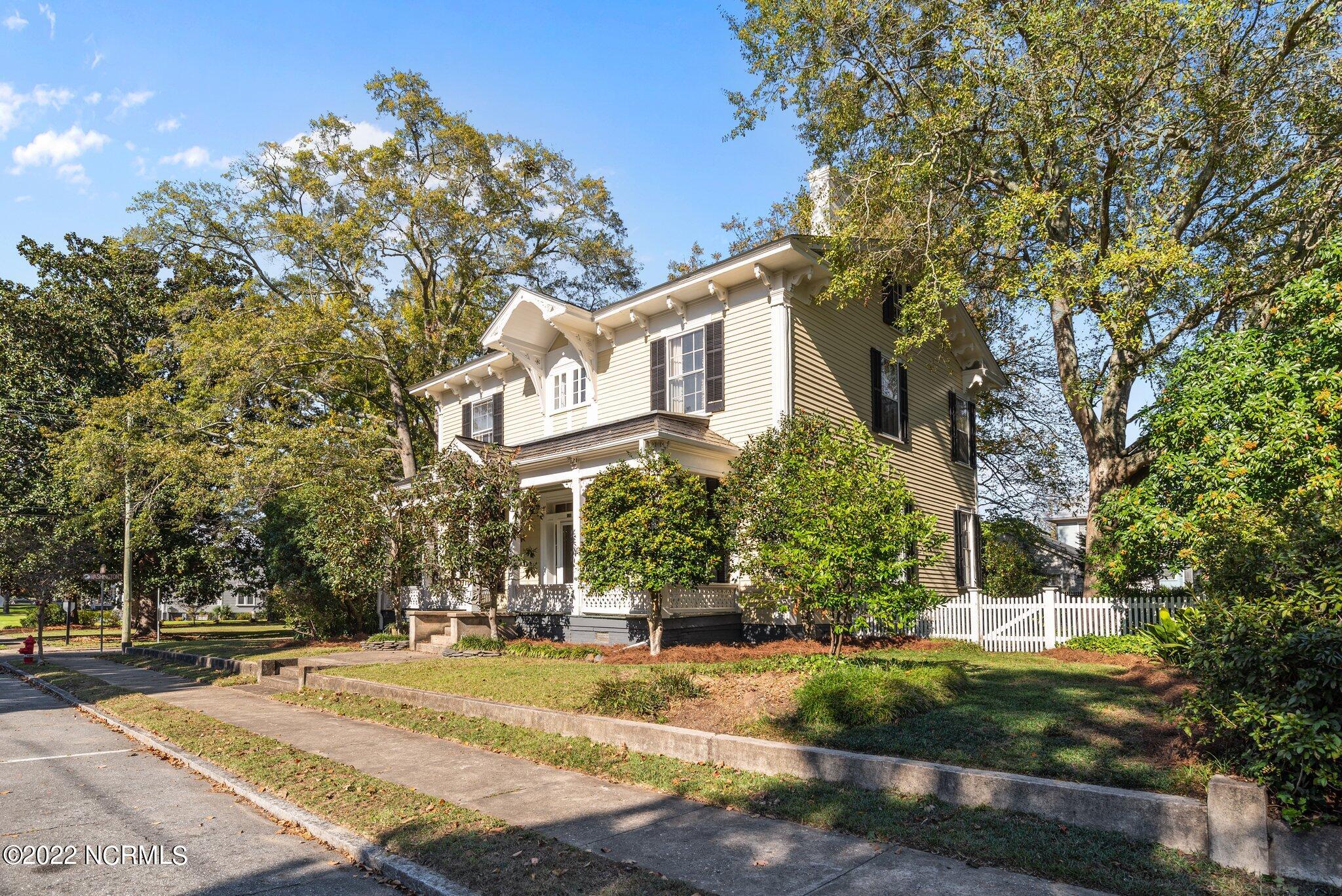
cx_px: 671
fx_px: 671
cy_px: 448
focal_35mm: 18
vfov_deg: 67.4
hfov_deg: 90.0
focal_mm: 18
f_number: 8
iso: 100
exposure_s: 1/200
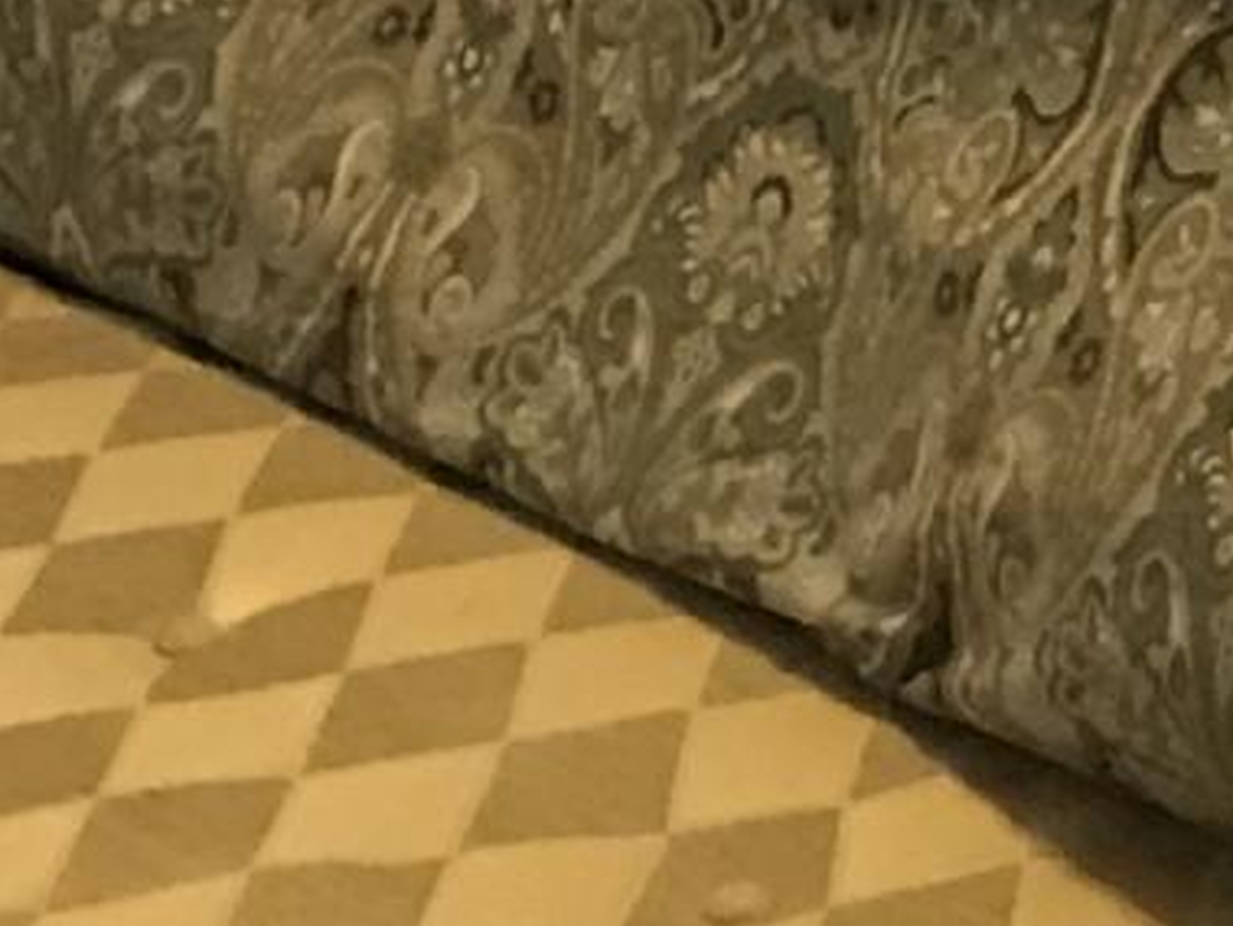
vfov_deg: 6.4
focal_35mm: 222
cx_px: 1390
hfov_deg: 8.8
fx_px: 7913
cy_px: -1193
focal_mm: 3.99
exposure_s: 1/15
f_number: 1.8
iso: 80
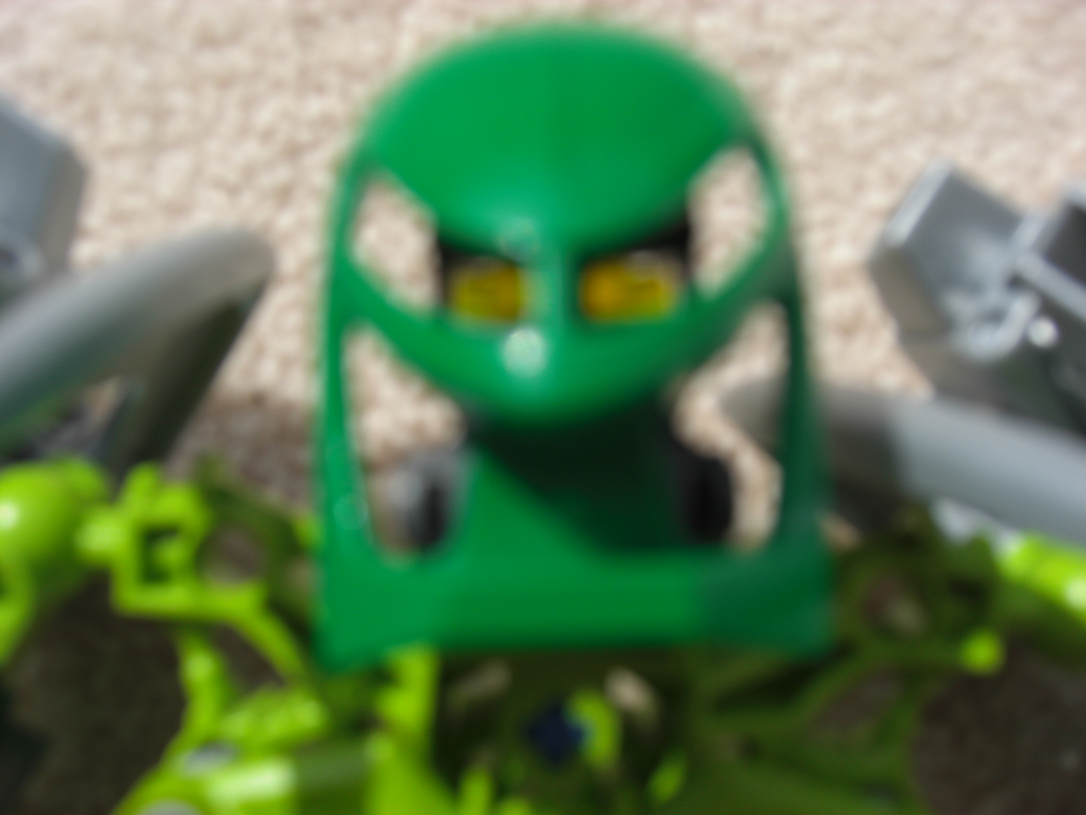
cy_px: 408
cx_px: 543
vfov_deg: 37.7
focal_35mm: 38
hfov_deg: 49.0
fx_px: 1192
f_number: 8
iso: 80
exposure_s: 1/250
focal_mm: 7.9
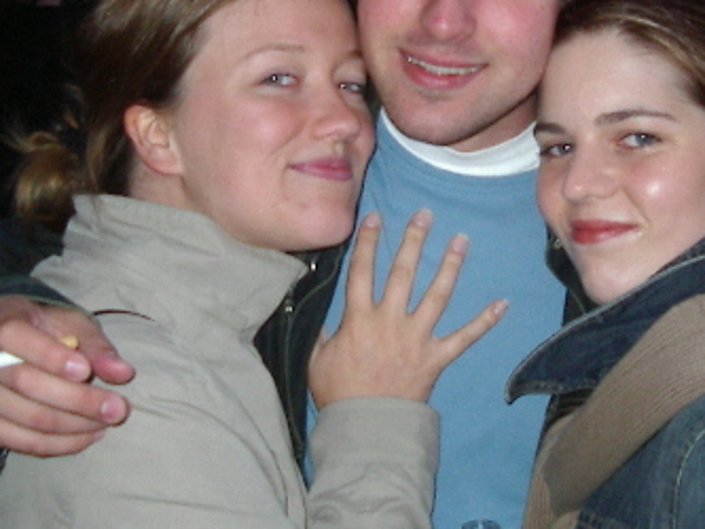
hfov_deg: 26.6
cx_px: 442
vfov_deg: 20.0
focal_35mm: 73
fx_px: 1487
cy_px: 123
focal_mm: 5.8
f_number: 2.6
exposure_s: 1/60
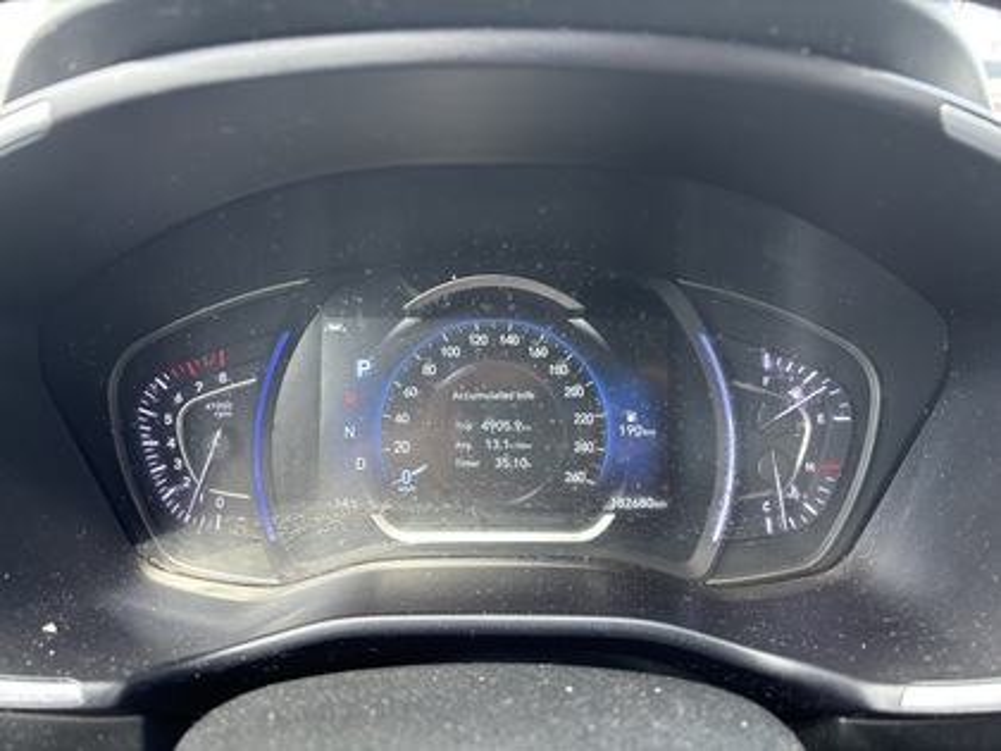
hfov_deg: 67.3
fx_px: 752
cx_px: 500
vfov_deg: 53.1
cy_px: 376
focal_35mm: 26
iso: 125
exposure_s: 1/90
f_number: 1.6
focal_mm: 5.96
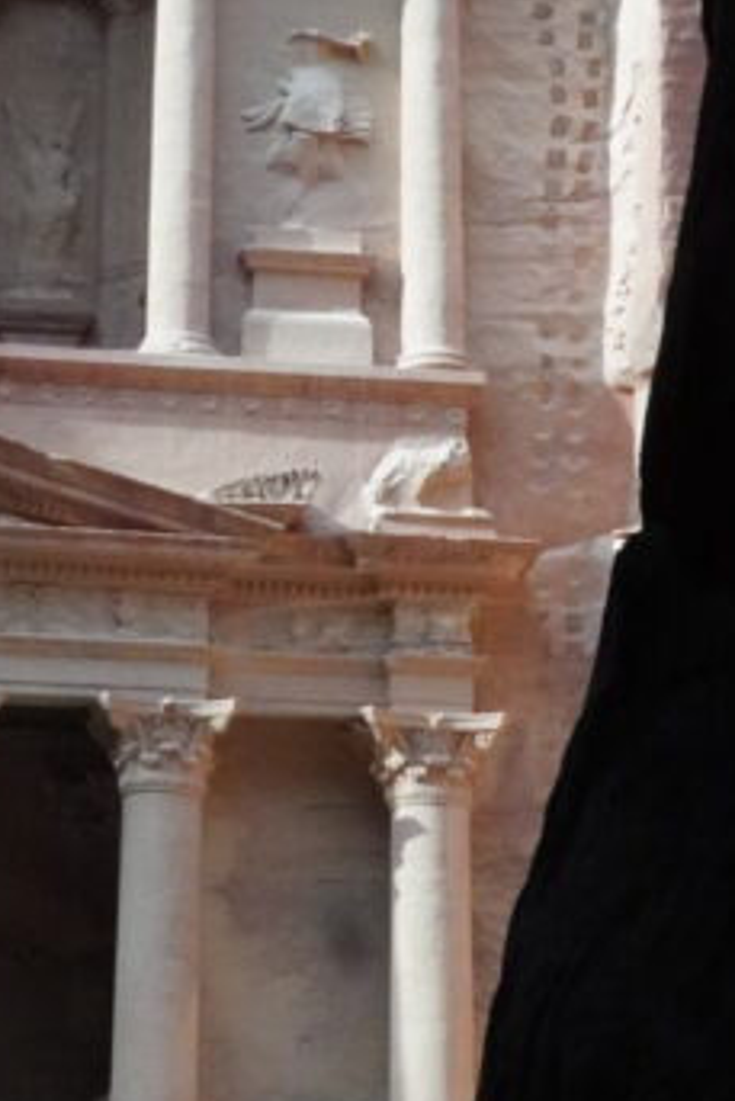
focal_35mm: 109
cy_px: -100
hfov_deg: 12.6
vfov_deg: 18.2
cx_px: 193
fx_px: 3321
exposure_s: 1/1000
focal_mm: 23
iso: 6400
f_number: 14
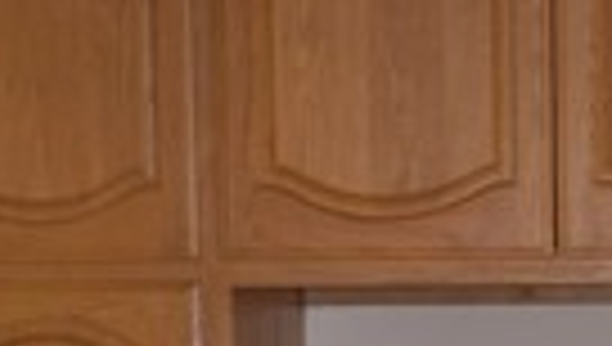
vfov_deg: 6.2
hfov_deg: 12.0
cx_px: 673
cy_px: 1146
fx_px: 2877
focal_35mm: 177
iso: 220
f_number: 4
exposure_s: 1/30
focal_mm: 24
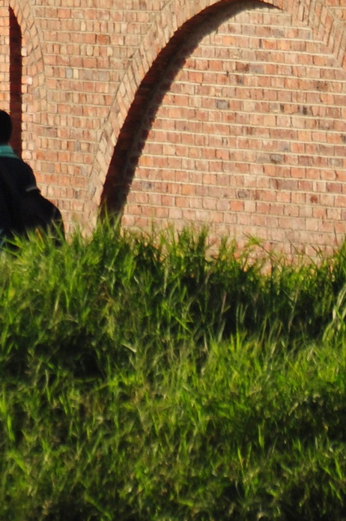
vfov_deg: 3.0
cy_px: -95
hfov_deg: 2.0
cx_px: -240
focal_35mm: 682
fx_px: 9853
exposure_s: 1/1000
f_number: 5.6
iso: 200
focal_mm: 105
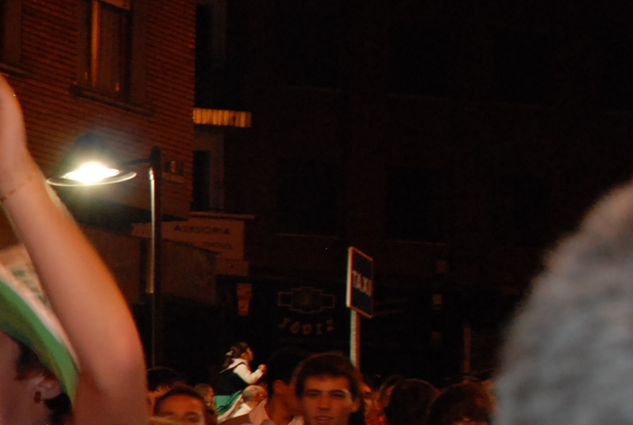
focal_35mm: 115
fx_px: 2026
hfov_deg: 15.8
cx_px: -412
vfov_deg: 11.8
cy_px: 452
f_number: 4.5
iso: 800
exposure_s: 1/30
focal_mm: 22
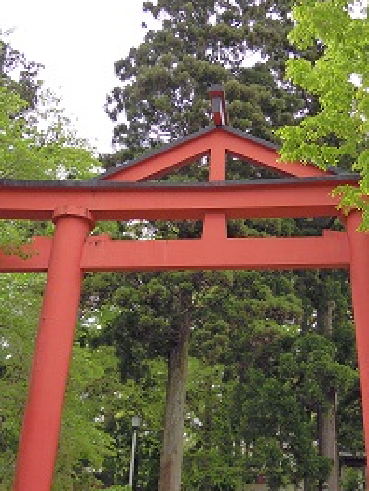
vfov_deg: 36.1
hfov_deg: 27.4
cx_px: 228
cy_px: 288
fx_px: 753
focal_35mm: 53
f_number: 2.7
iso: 100
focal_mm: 5
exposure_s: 1/500
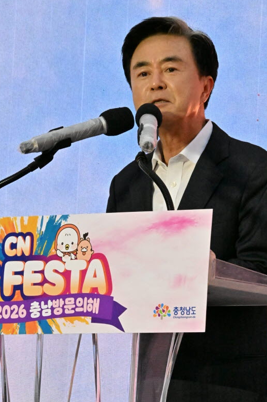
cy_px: 184
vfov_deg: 6.2
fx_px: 3719
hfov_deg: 4.1
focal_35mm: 334
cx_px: 106
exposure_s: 1/320
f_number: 32
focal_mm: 260
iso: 20000
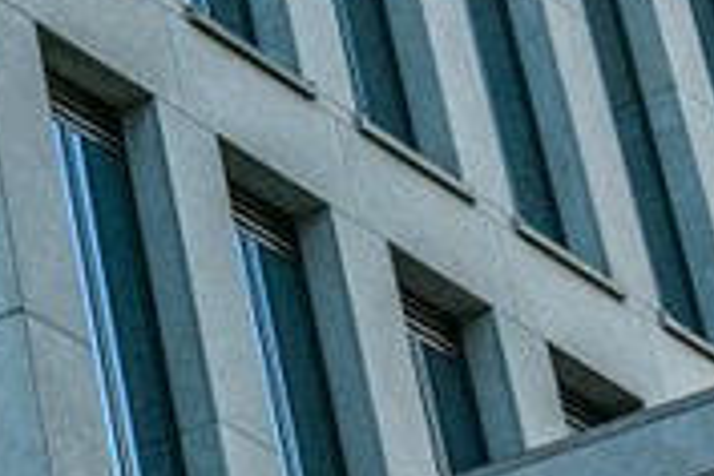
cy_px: -296
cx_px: -1271
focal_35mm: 226
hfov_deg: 8.1
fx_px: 4482
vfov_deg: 6.0
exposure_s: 1/250
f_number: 5.6
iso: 125
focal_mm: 14.8
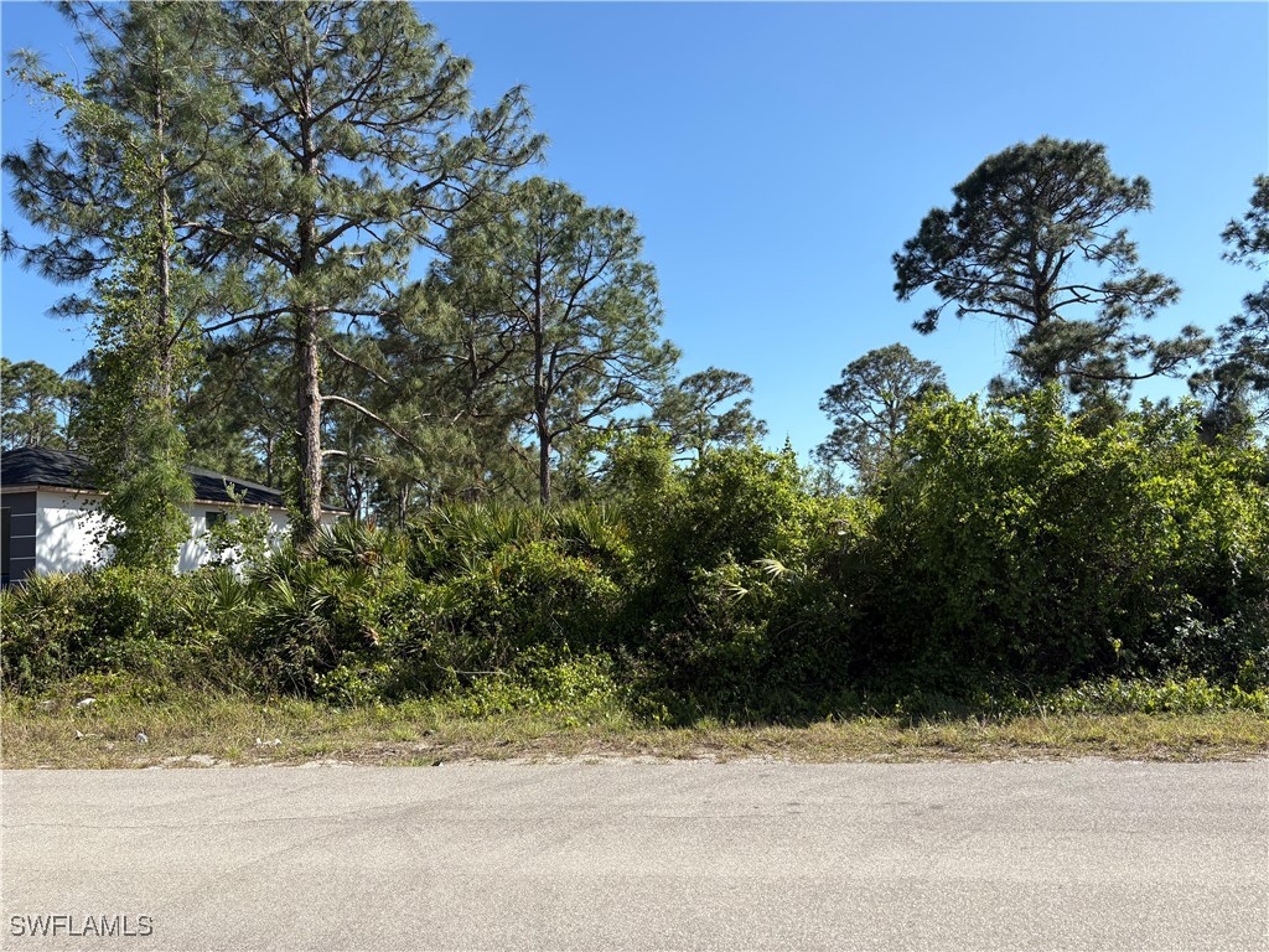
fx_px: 953
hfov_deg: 67.3
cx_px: 634
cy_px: 476
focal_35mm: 26
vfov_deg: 53.1
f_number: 1.6
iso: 50
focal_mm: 5.96
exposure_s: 1/2364
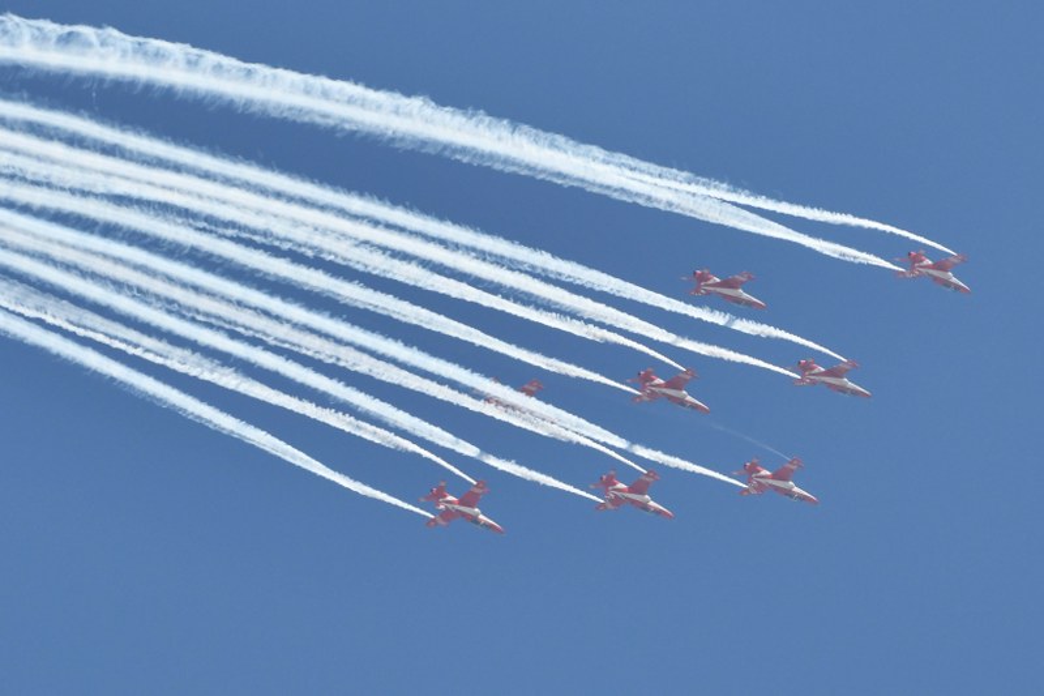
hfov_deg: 10.3
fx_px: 5798
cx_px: 522
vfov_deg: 6.9
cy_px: 348
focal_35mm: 200
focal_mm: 200
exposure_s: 1/1600
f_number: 8
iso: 250
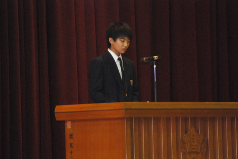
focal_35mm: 450
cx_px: 119
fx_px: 2979
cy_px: 80
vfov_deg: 3.1
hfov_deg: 4.6
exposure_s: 1/60
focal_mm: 300
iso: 1600
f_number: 6.3
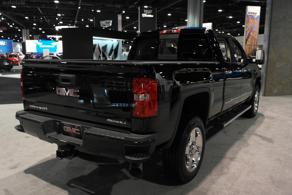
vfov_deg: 43.6
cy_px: 98
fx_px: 243
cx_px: 146
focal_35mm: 30
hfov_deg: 61.9
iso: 400
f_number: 3.5
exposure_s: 1/20
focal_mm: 20
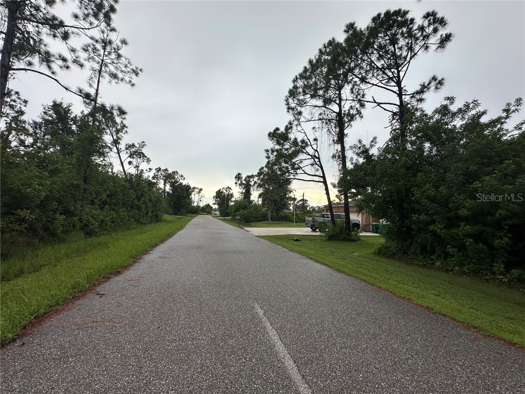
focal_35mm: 14
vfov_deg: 85.7
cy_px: 197
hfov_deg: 102.1
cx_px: 262
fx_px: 212
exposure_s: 1/443
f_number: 2.2
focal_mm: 2.22
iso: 40
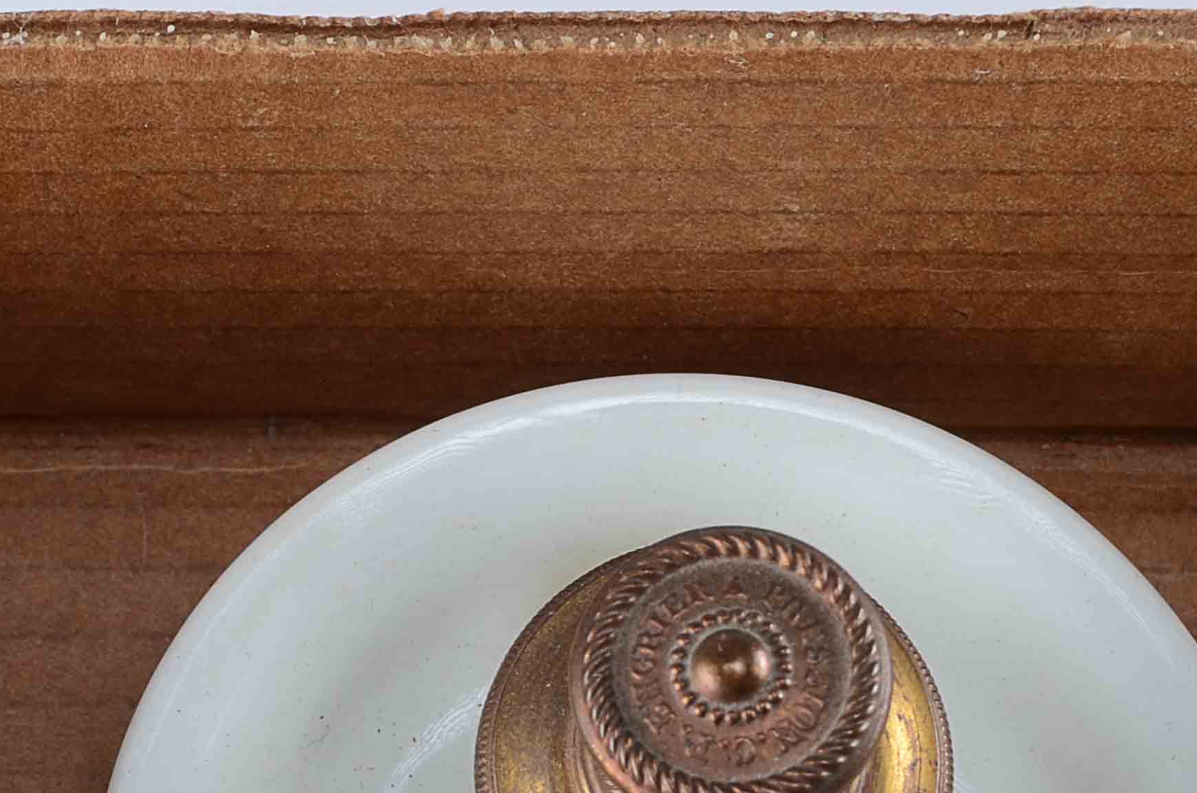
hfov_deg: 18.3
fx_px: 3684
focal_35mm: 111
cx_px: 297
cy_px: 981
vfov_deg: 12.0
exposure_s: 1/80
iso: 100
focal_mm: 26
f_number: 10
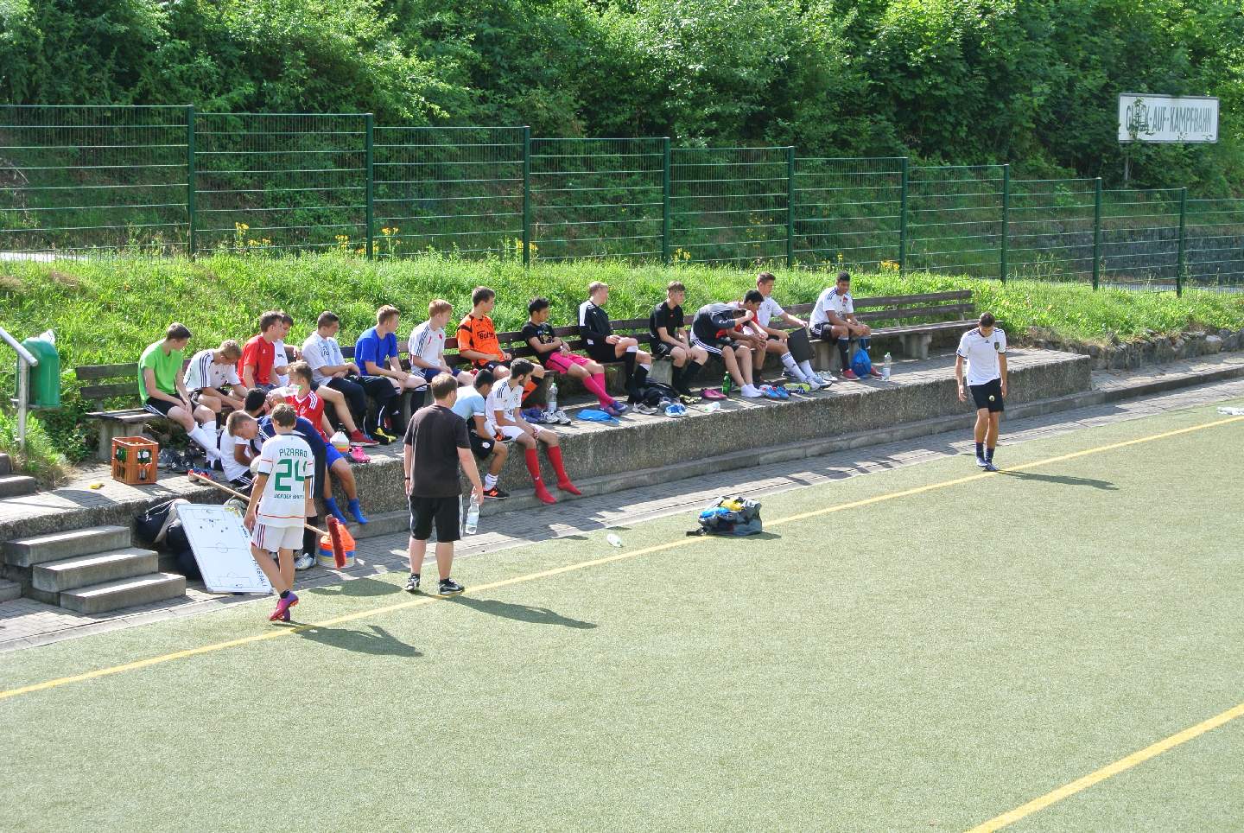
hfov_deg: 25.0
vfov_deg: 16.9
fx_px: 2802
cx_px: 622
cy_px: 416
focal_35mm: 81
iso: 100
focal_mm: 30
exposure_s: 1/160
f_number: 5.6
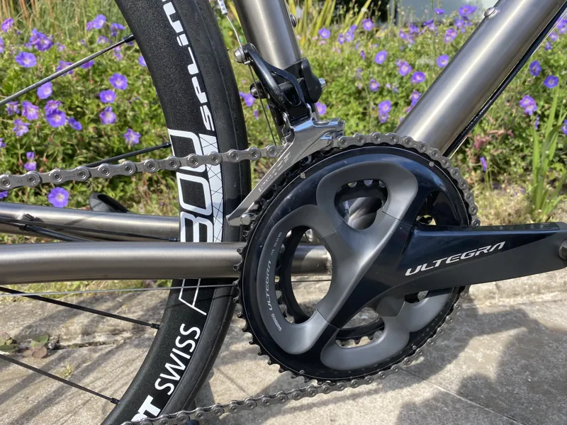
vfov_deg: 53.1
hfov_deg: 67.3
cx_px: 284
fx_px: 426
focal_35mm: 26
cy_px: 212
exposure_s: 1/573
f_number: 1.8
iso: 32
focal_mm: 4.25
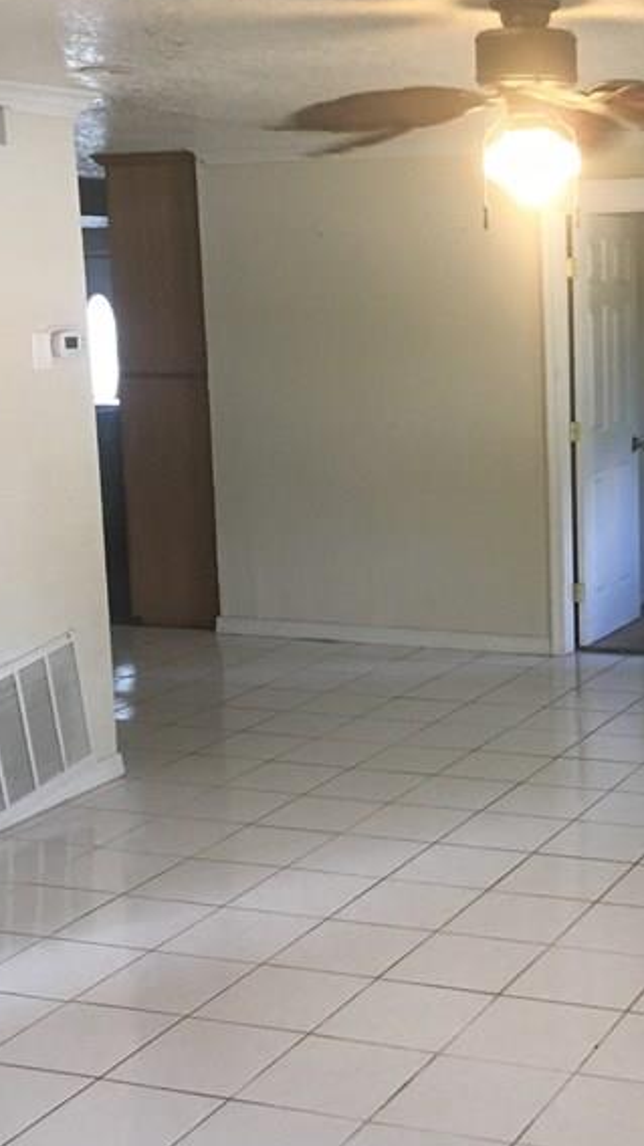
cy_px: 519
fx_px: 1732
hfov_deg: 20.4
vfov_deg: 36.6
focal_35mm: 57
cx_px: 646
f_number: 2.2
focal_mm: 4.15
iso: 125
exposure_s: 1/30
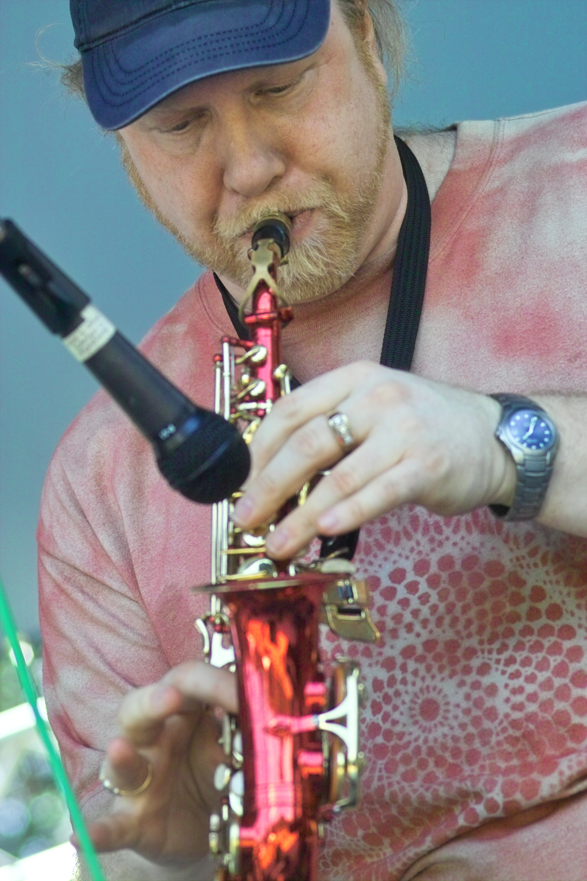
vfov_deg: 11.5
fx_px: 4378
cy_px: 440
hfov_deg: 7.7
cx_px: 294
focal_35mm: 179
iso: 200
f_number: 4
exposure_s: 1/180
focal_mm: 105
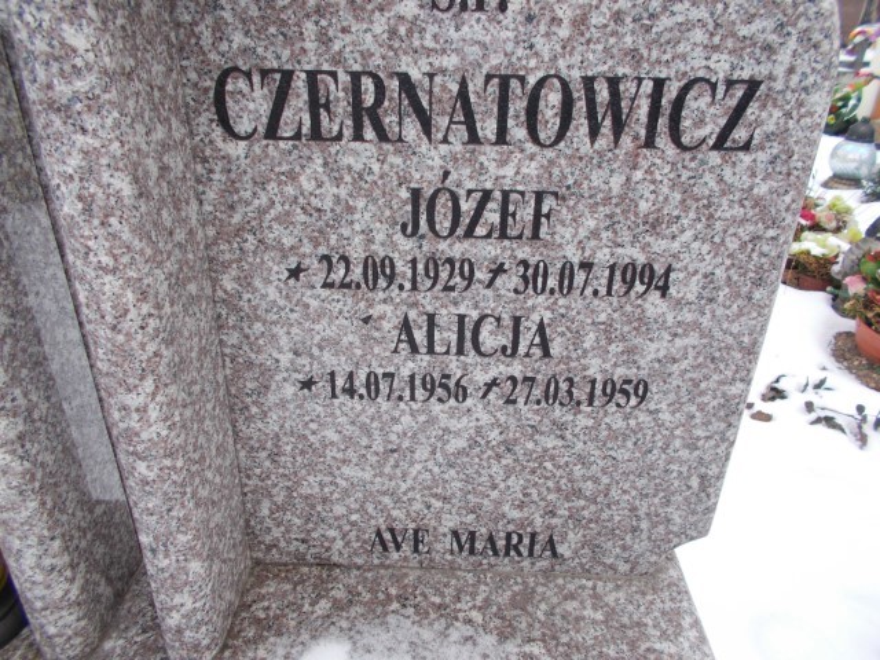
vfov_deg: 53.1
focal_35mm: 26
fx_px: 661
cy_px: 330
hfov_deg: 67.3
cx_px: 440
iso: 80
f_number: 3.2
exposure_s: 1/160
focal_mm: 4.6
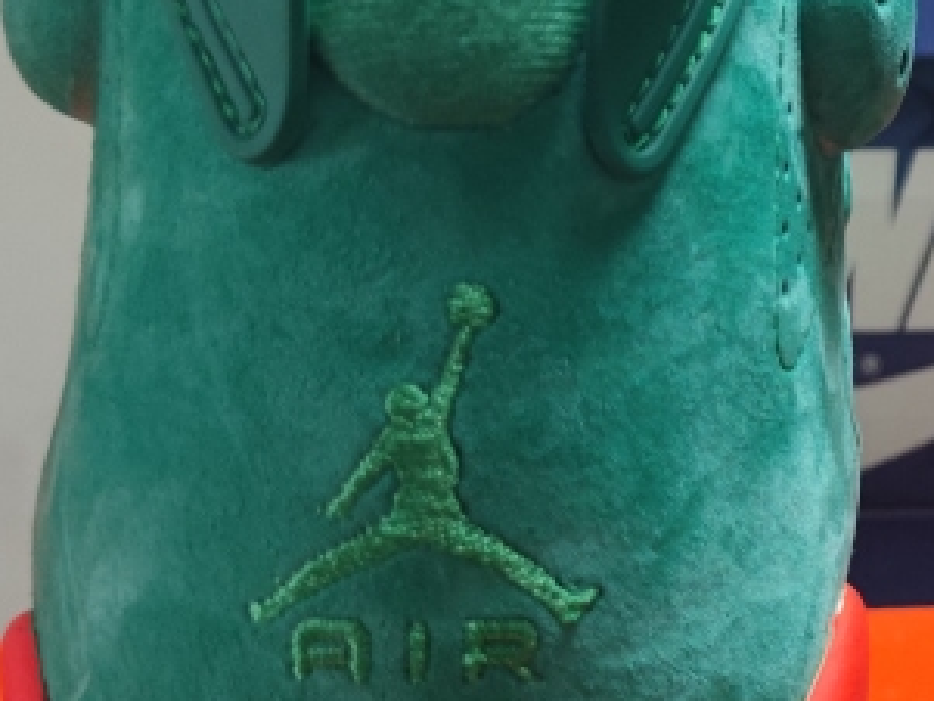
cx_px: 1092
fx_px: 2753
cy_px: 397
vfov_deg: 14.5
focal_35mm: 102
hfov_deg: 18.3
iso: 340
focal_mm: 6.72
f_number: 1.69
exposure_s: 1/61
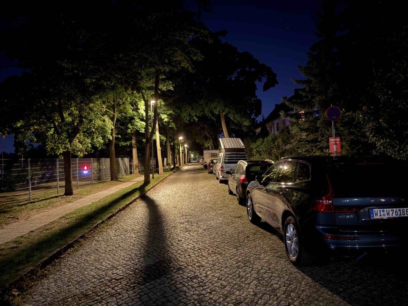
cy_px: 153
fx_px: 283
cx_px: 204
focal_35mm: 24
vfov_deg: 56.8
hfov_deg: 71.6
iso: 1600
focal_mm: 6.76
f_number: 1.78
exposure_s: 1/2
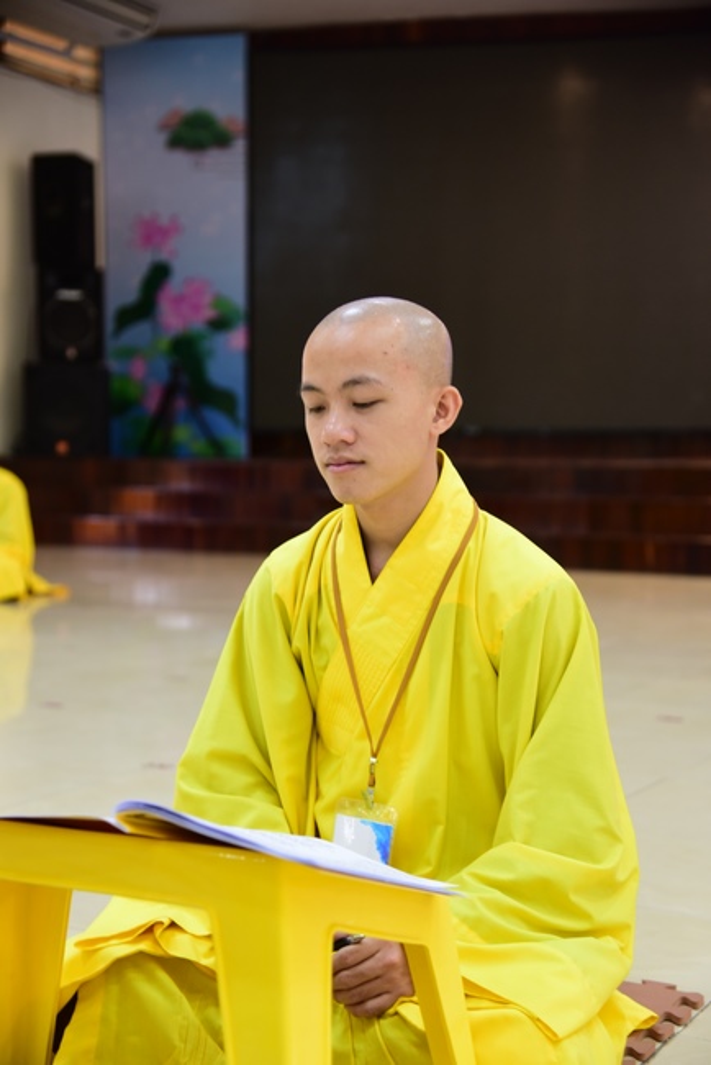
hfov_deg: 23.4
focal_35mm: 58
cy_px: 532
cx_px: 356
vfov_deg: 34.5
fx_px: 1716
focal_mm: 58
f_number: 4
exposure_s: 1/30
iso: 1000
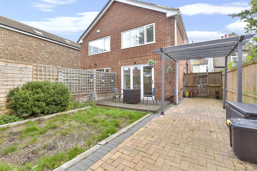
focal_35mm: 15
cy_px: 86
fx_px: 107
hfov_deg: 100.4
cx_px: 128
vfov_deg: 77.3
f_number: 8
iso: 200
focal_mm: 10
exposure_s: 1/25
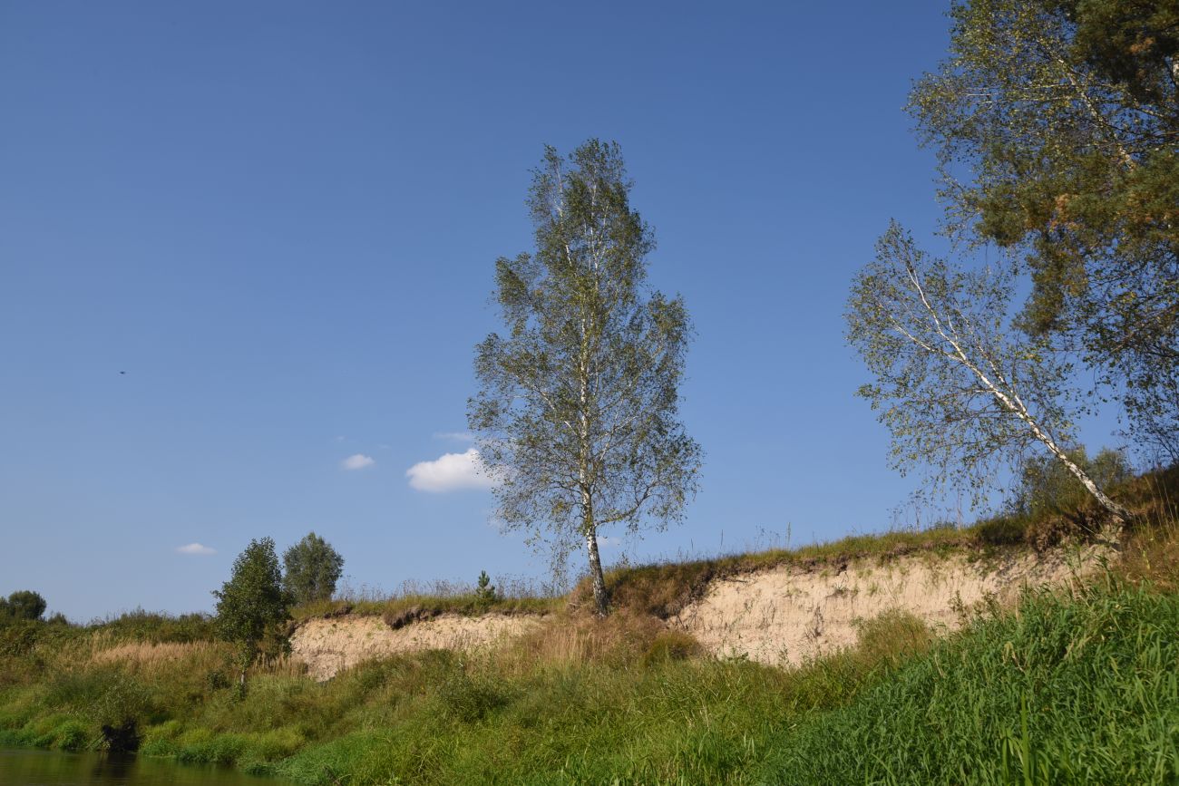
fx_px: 1015
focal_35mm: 31
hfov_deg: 60.3
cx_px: 590
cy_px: 393
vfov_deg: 42.3
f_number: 13
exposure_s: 1/125
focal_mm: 31
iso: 100
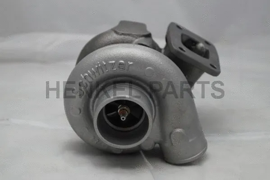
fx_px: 562
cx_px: 135
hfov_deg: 27.0
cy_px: 90
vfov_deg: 18.2
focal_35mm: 75
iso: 1250
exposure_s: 1/160
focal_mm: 50
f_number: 5.6
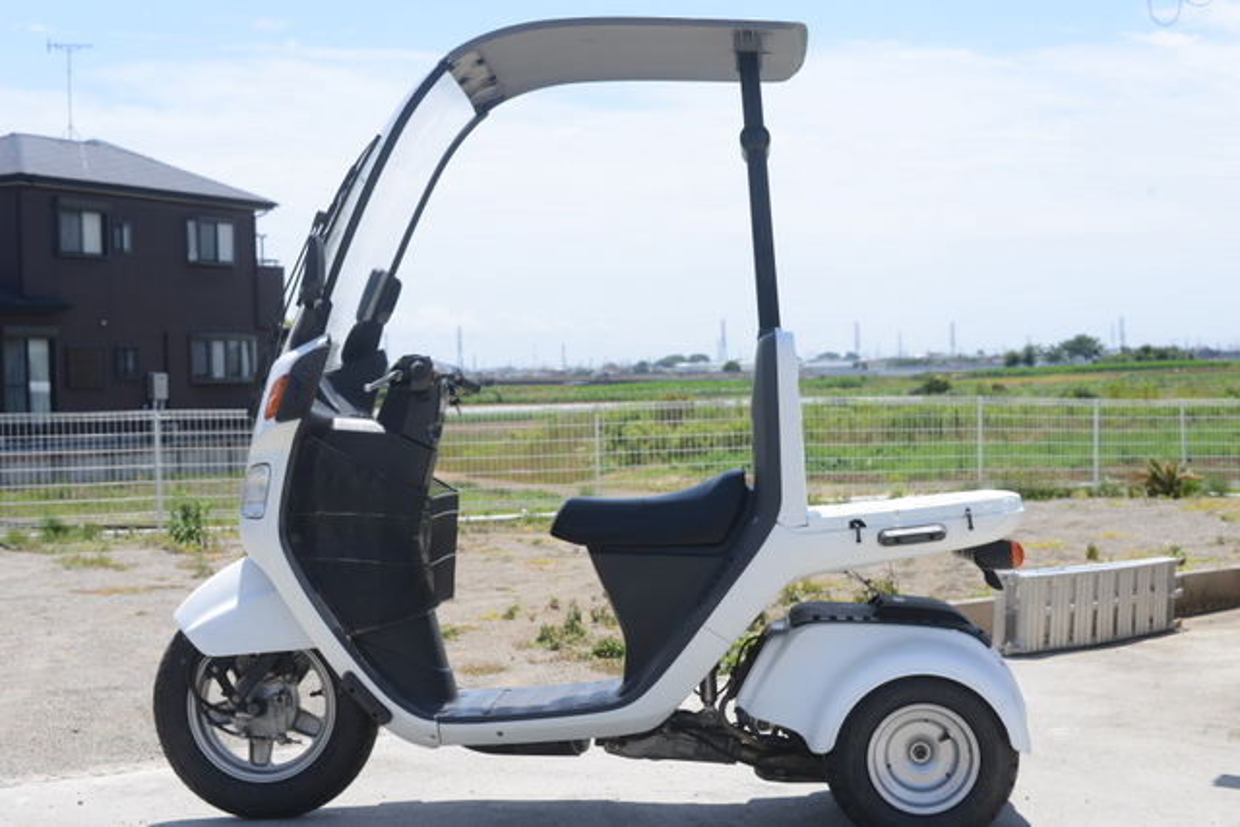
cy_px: 414
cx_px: 620
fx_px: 1723
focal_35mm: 50
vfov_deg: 27.0
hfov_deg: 39.6
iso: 100
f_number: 8
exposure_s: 1/250
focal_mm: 50
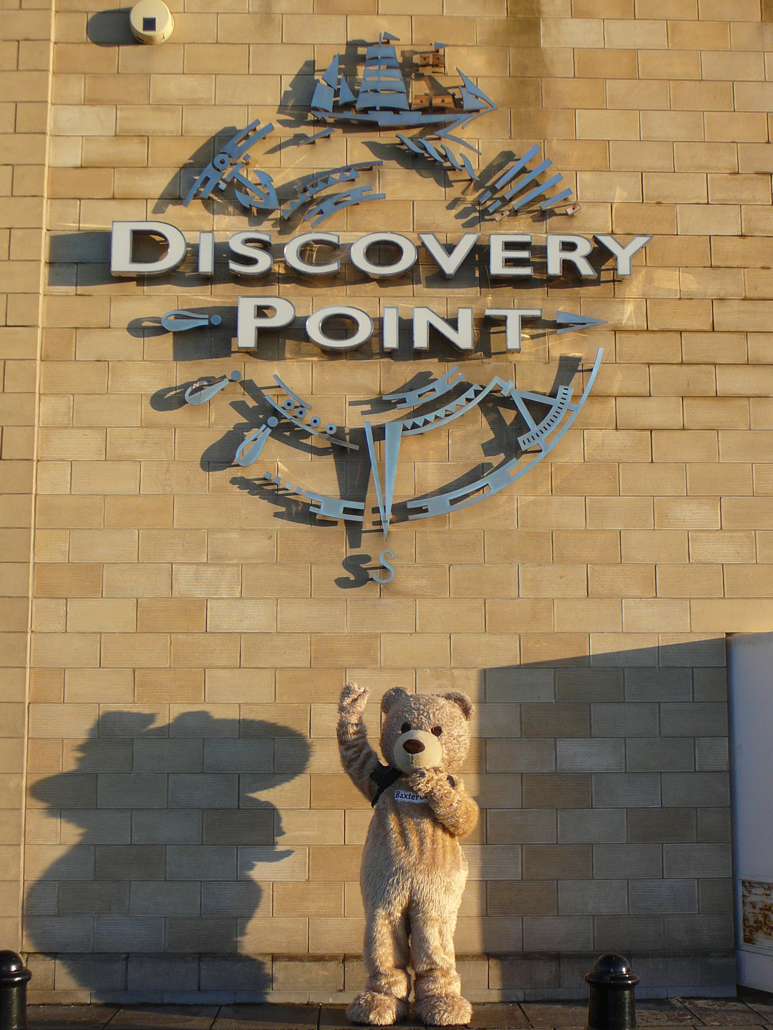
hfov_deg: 28.0
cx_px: 386
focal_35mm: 52
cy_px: 515
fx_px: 1548
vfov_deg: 36.8
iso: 80
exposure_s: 1/400
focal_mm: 7.8
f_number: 3.4
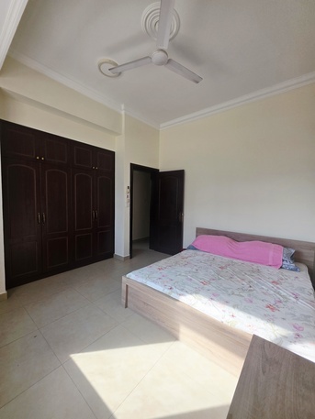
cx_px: 158
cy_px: 210
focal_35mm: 13
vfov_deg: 106.2
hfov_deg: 89.9
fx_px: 158
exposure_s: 1/370
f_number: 1.9
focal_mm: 2.2
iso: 125
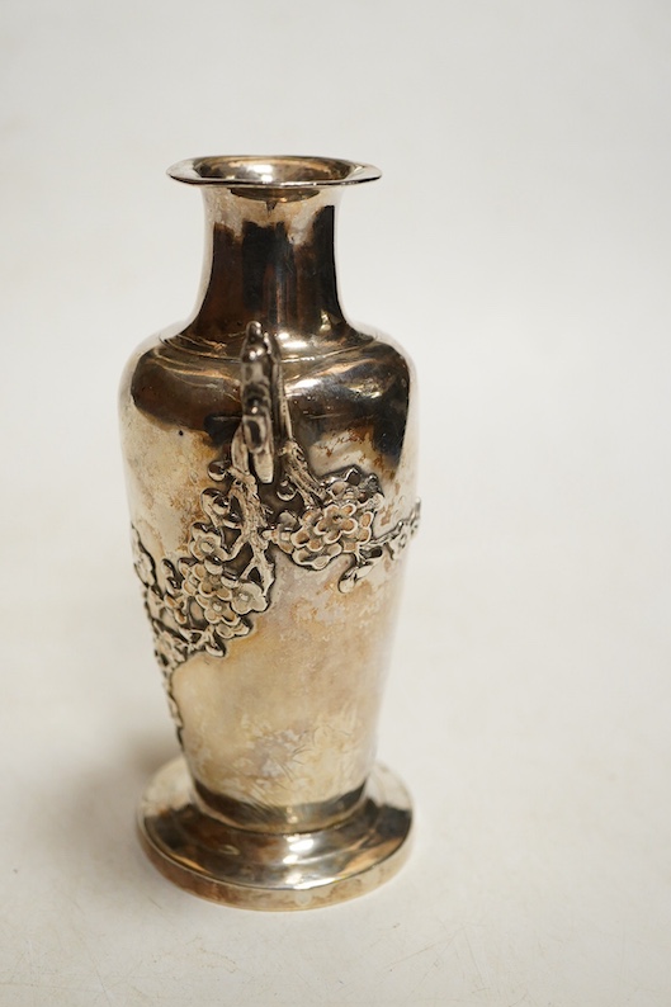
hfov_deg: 26.5
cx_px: 320
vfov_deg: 38.9
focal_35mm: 51
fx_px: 1426
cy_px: 487
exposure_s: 1/125
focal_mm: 30
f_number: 3.5
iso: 1250
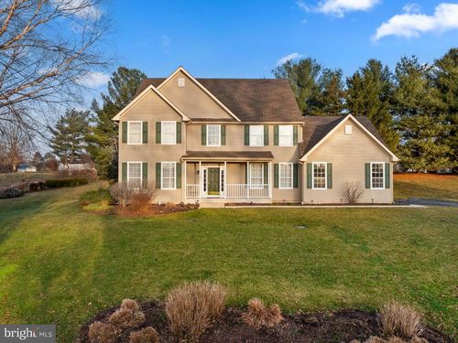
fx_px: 318
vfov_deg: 56.8
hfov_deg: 71.6
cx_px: 229
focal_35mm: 24
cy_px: 172
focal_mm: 12.29
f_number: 2.8
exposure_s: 1/640
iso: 120
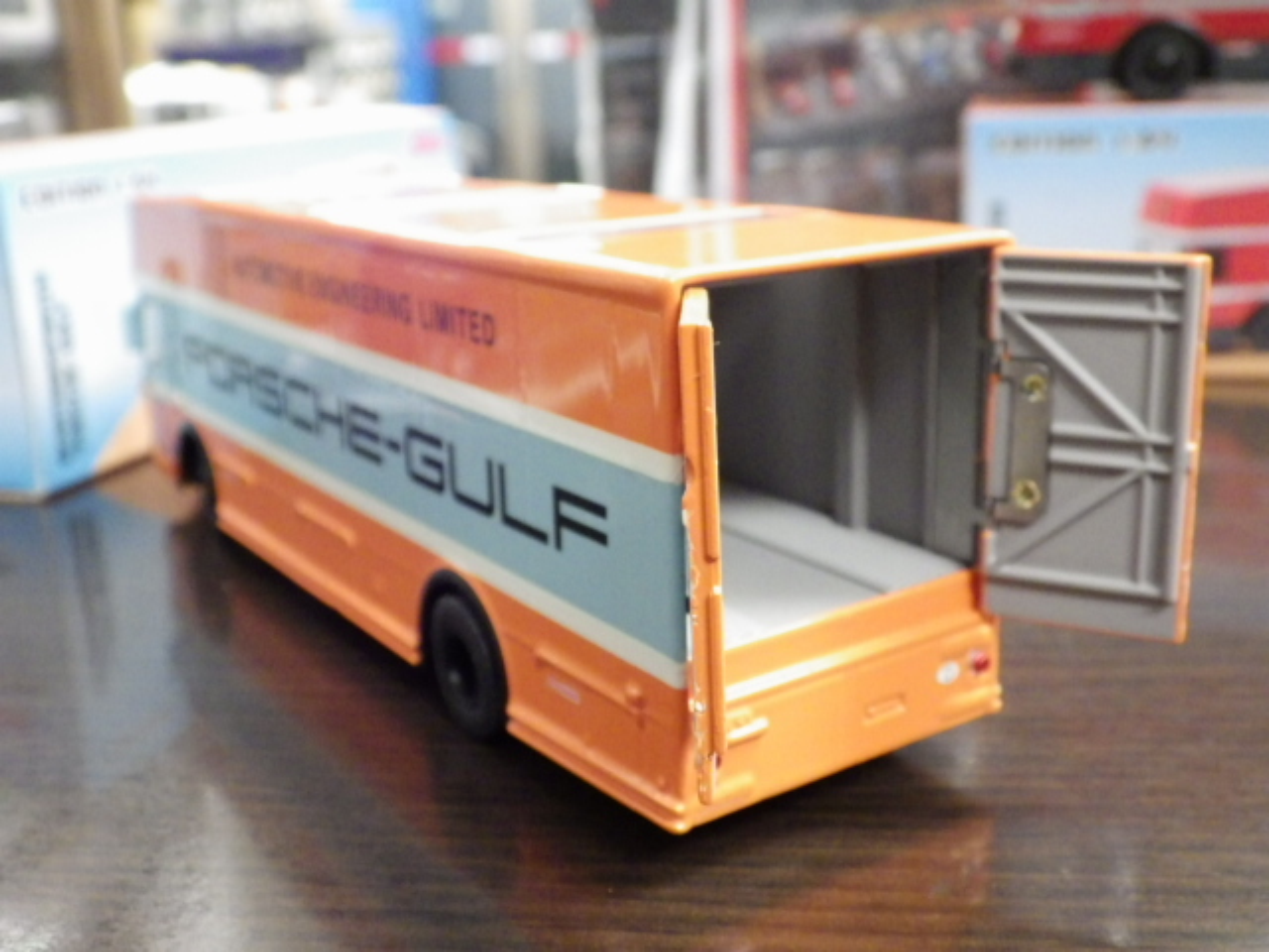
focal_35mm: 41
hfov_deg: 45.8
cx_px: 634
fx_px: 1503
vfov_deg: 35.1
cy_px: 476
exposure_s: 1/25
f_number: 3.6
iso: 1250
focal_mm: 7.4
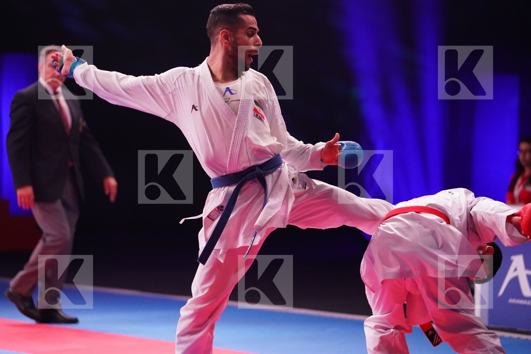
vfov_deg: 10.6
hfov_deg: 15.9
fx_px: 1903
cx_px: 266
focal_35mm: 129
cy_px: 177
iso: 6400
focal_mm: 129
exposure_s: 1/1000
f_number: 2.8
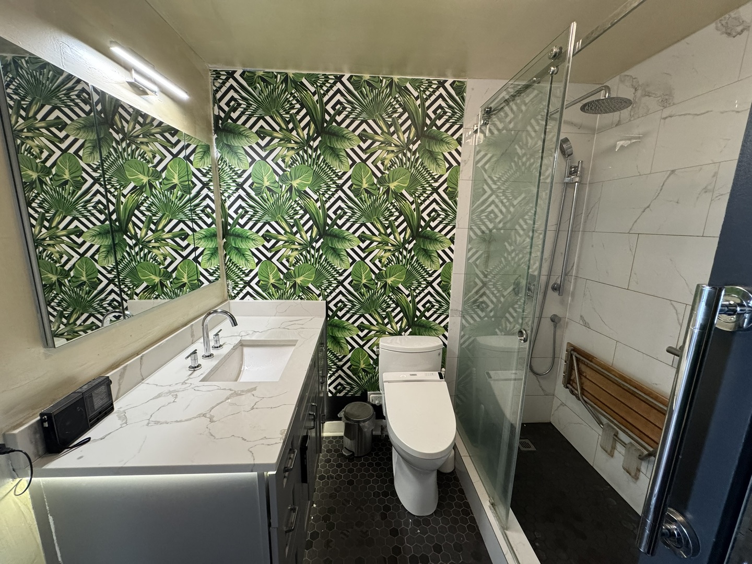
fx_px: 304
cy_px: 282
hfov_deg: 102.1
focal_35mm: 14
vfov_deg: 85.7
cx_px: 376
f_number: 2.2
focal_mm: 2.22
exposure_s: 1/120
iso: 320
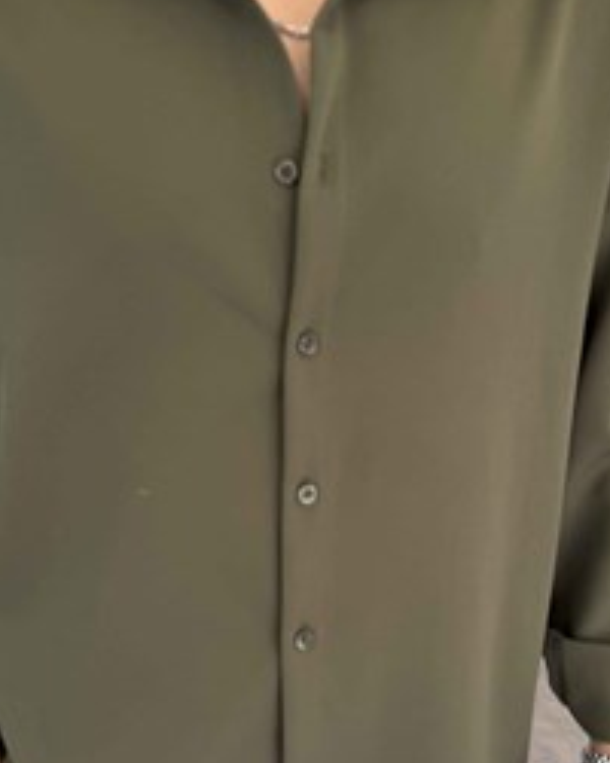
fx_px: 1128
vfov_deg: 36.7
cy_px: 539
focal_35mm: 50
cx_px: 265
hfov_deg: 30.2
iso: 64
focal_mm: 6.76
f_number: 1.78
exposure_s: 1/273
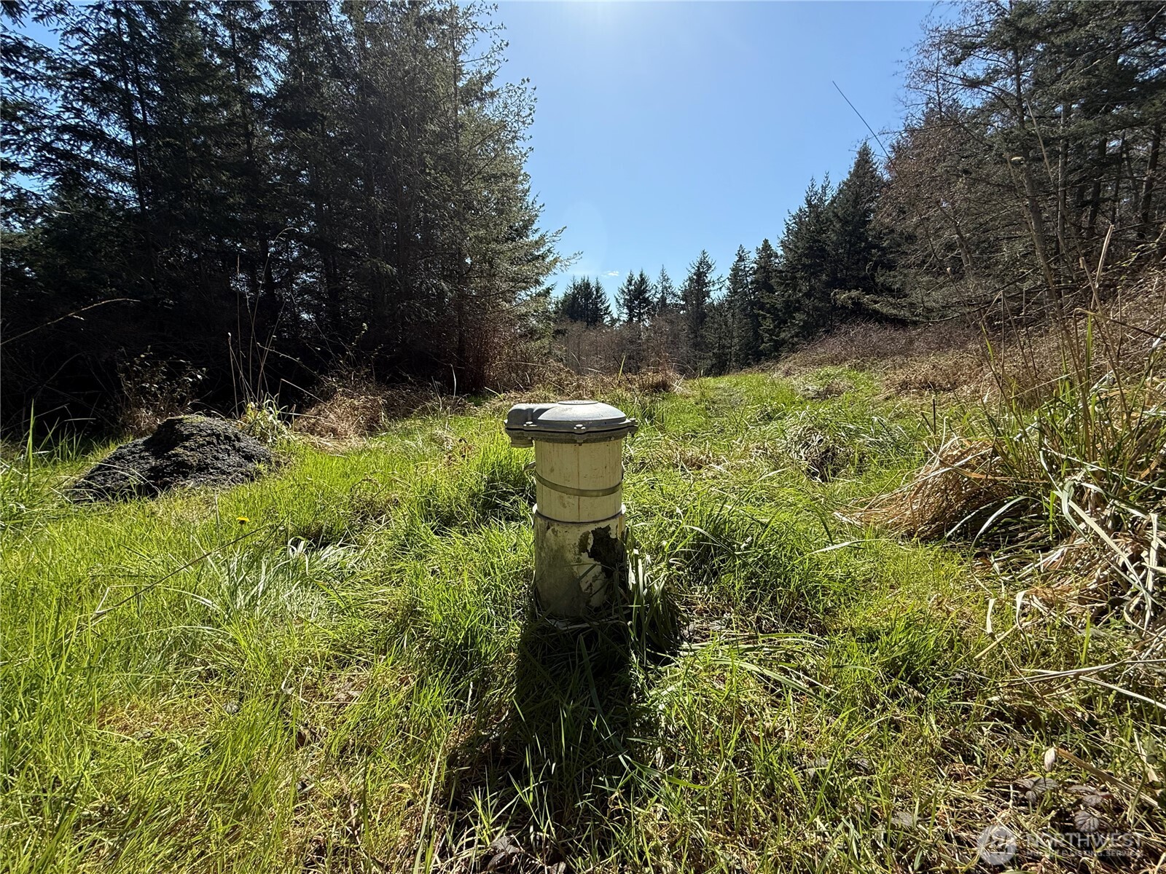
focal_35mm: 14
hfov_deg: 102.1
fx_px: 472
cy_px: 437
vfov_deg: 85.7
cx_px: 583
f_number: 2.2
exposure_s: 1/1534
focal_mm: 2.22
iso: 64
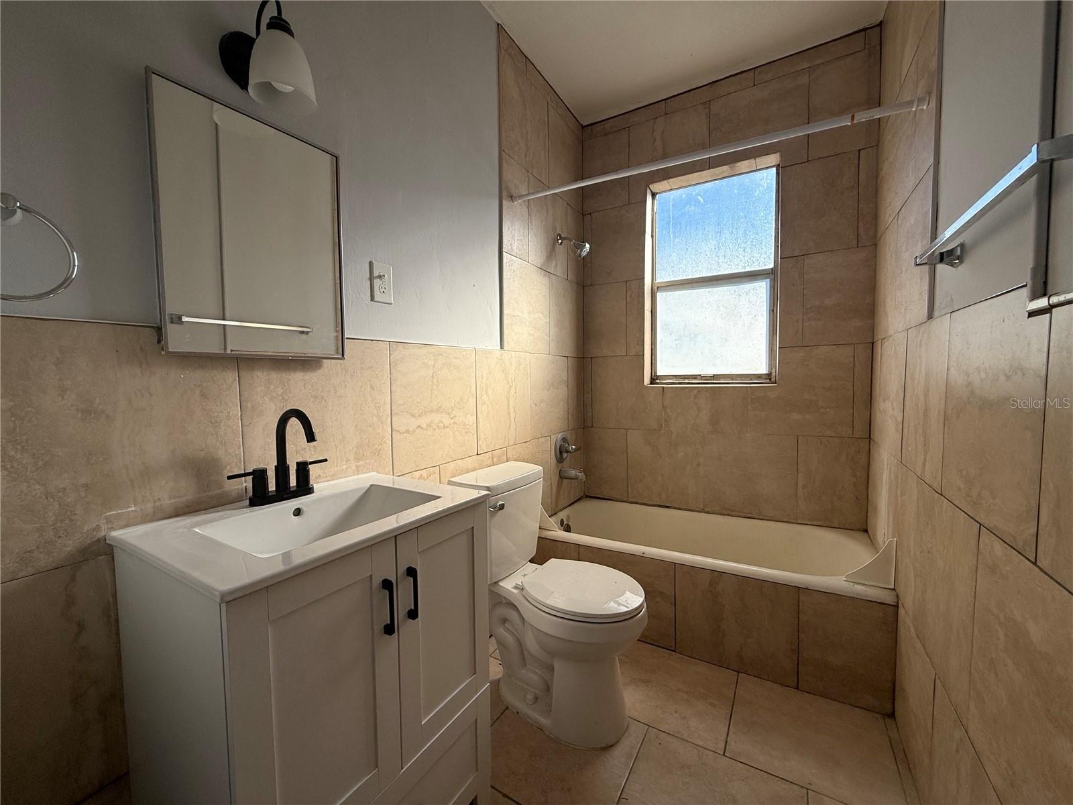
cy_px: 402
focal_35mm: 14
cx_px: 536
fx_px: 434
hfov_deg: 102.1
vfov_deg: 85.7
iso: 50
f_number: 2.2
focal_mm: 2.22
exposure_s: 1/853
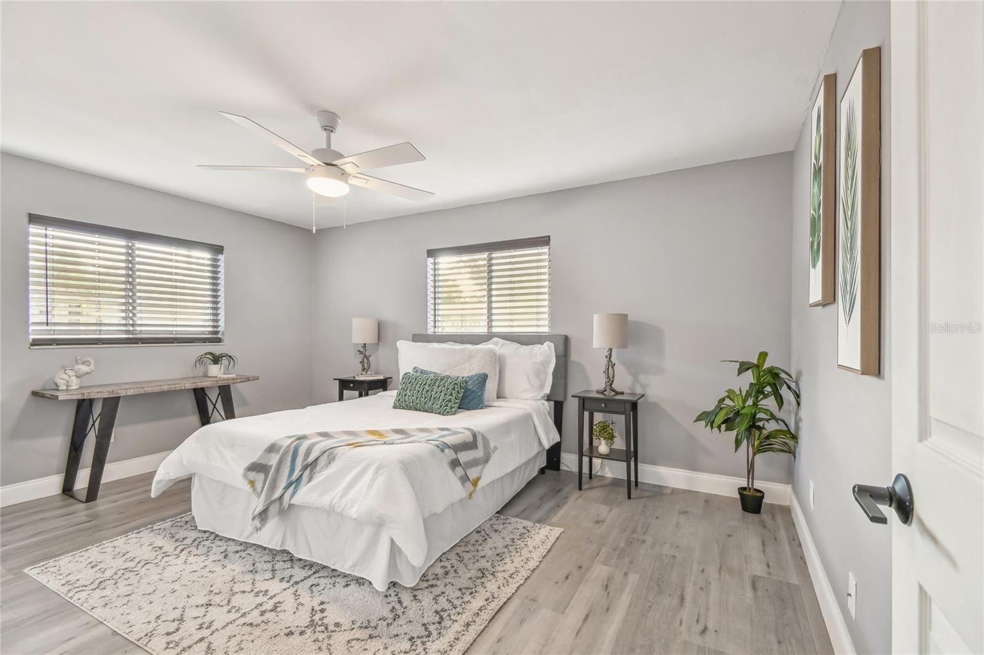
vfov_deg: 77.3
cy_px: 328
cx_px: 492
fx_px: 410
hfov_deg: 100.4
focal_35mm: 15
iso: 100
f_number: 7.1
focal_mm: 10
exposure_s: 1/1.67
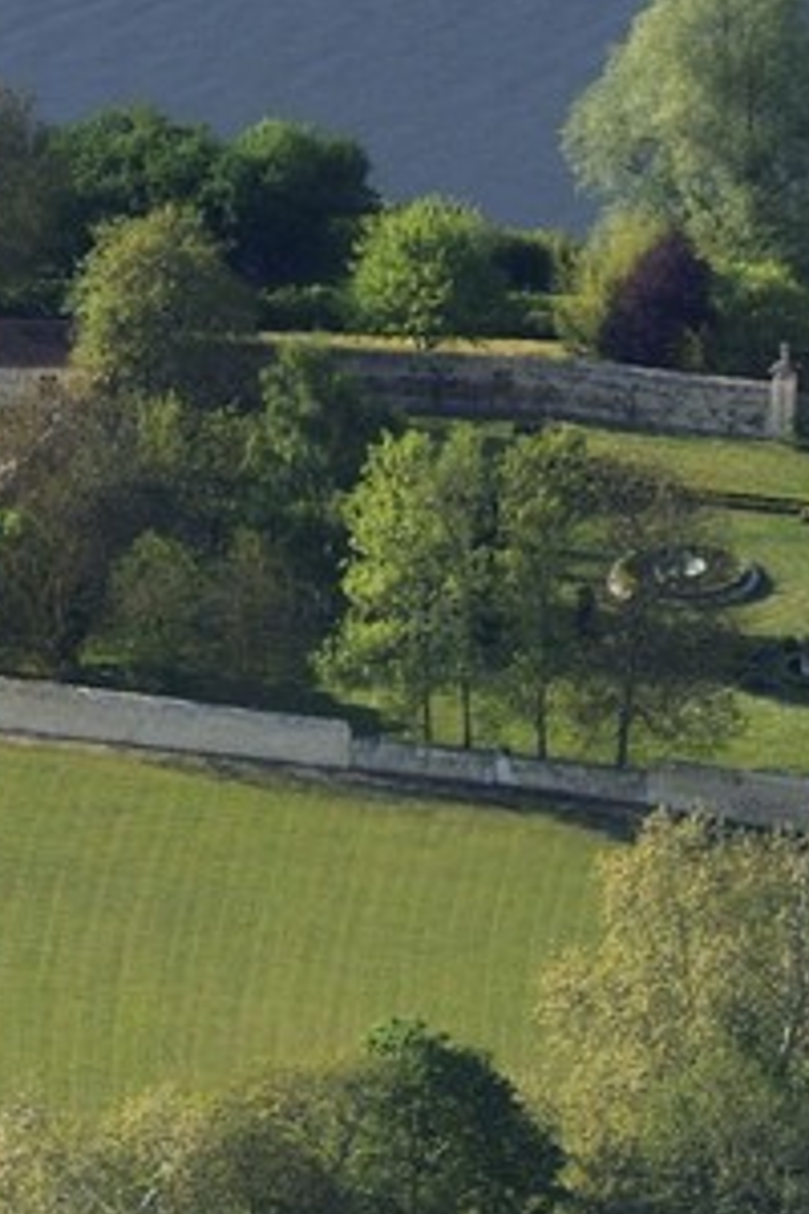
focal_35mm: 854
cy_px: -1497
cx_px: 154
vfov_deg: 2.4
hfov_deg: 1.6
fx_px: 28785
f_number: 5.6
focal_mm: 160
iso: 400
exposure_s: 1/1250
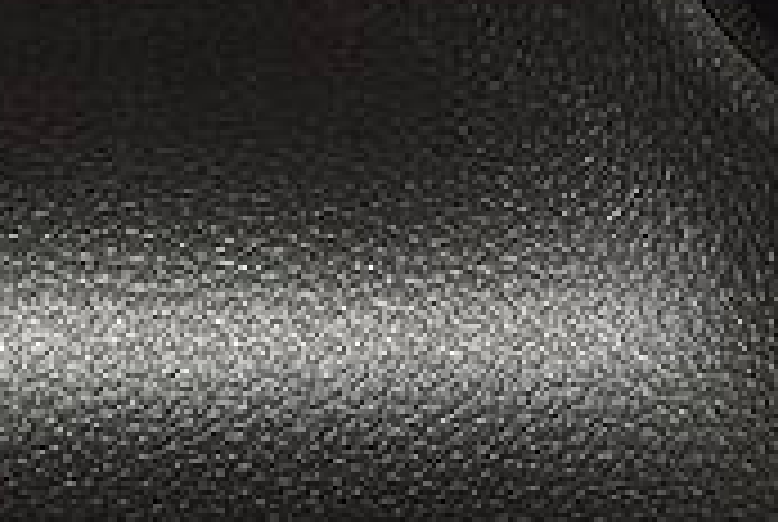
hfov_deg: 5.3
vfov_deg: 3.5
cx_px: 1156
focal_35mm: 388
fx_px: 8399
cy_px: -331
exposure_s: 1/125
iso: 100
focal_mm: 70
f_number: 8
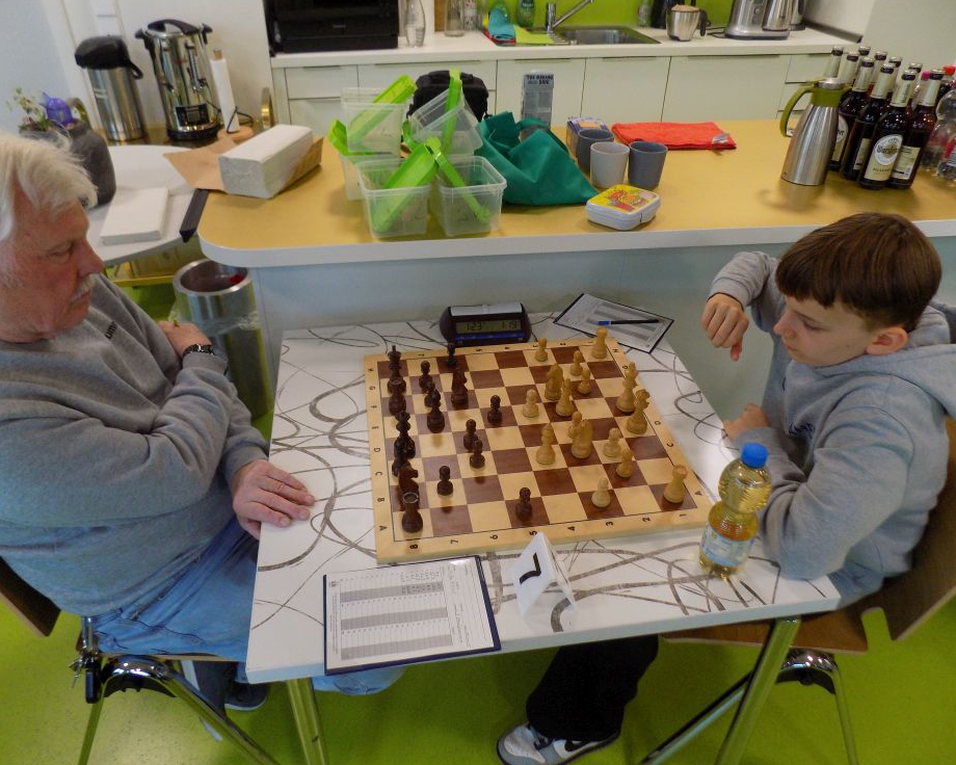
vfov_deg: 56.8
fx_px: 707
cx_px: 464
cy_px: 371
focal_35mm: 25
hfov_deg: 68.1
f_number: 3.1
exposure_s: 1/30
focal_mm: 4
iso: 160
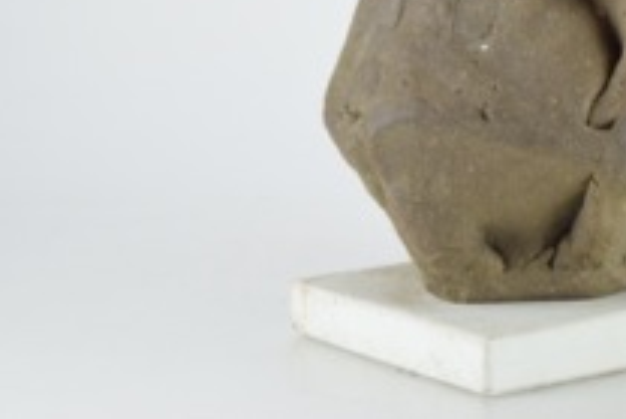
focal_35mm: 166
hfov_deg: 12.3
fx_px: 2888
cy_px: -222
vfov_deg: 8.1
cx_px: 599
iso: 800
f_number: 6.3
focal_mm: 36
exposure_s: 1/125
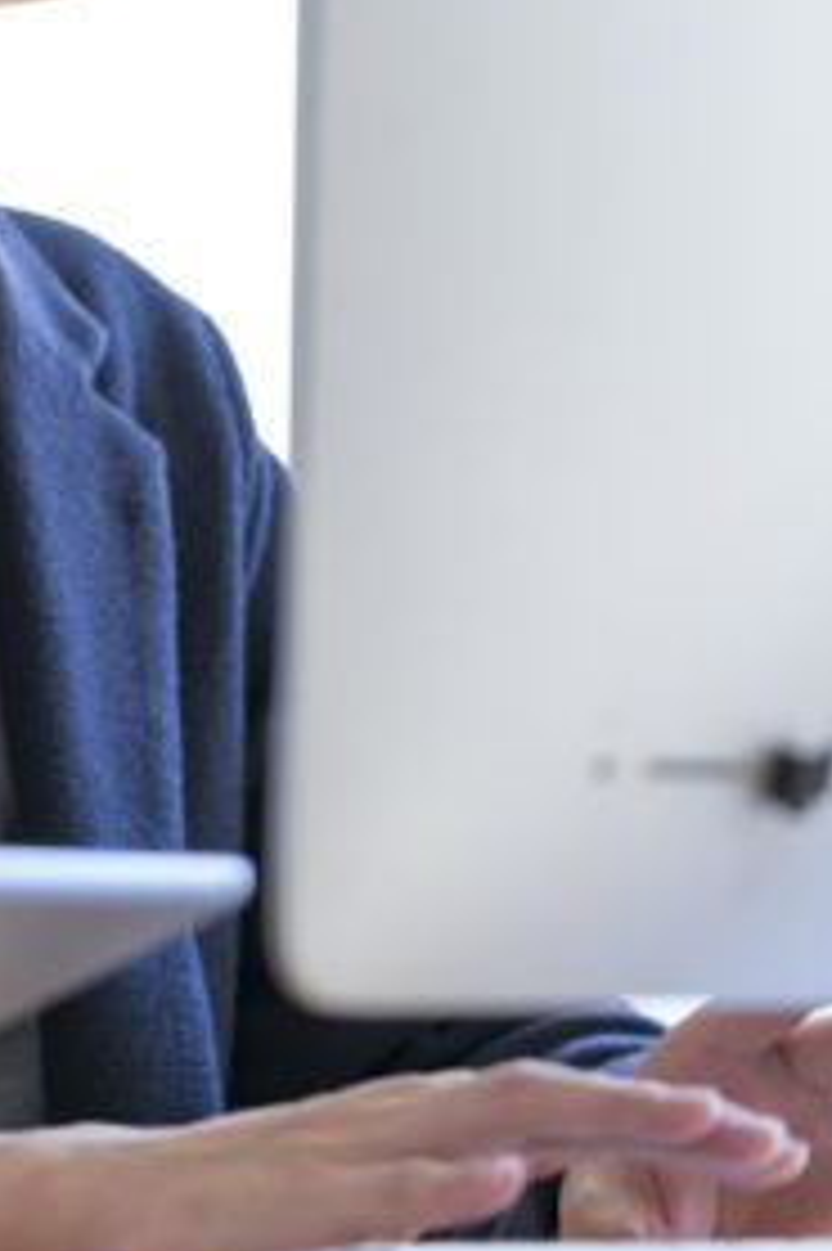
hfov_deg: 4.9
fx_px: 9683
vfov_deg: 7.4
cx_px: -445
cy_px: 238
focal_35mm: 279
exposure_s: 1/125
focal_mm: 101
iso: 800
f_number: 3.2
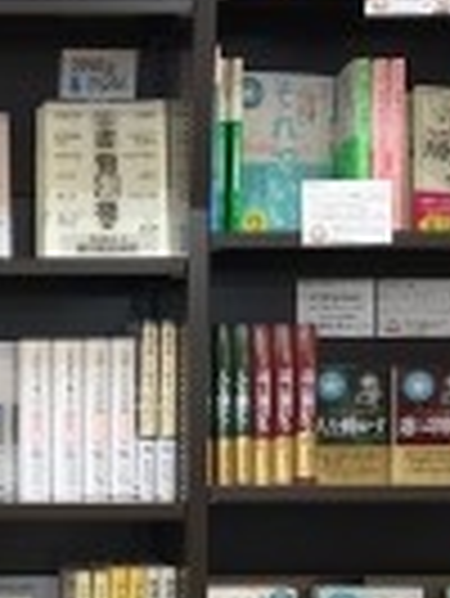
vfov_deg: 23.1
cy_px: 432
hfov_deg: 16.8
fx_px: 1454
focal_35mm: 84
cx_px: -99
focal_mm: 3.99
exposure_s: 1/50
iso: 25
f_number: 1.8
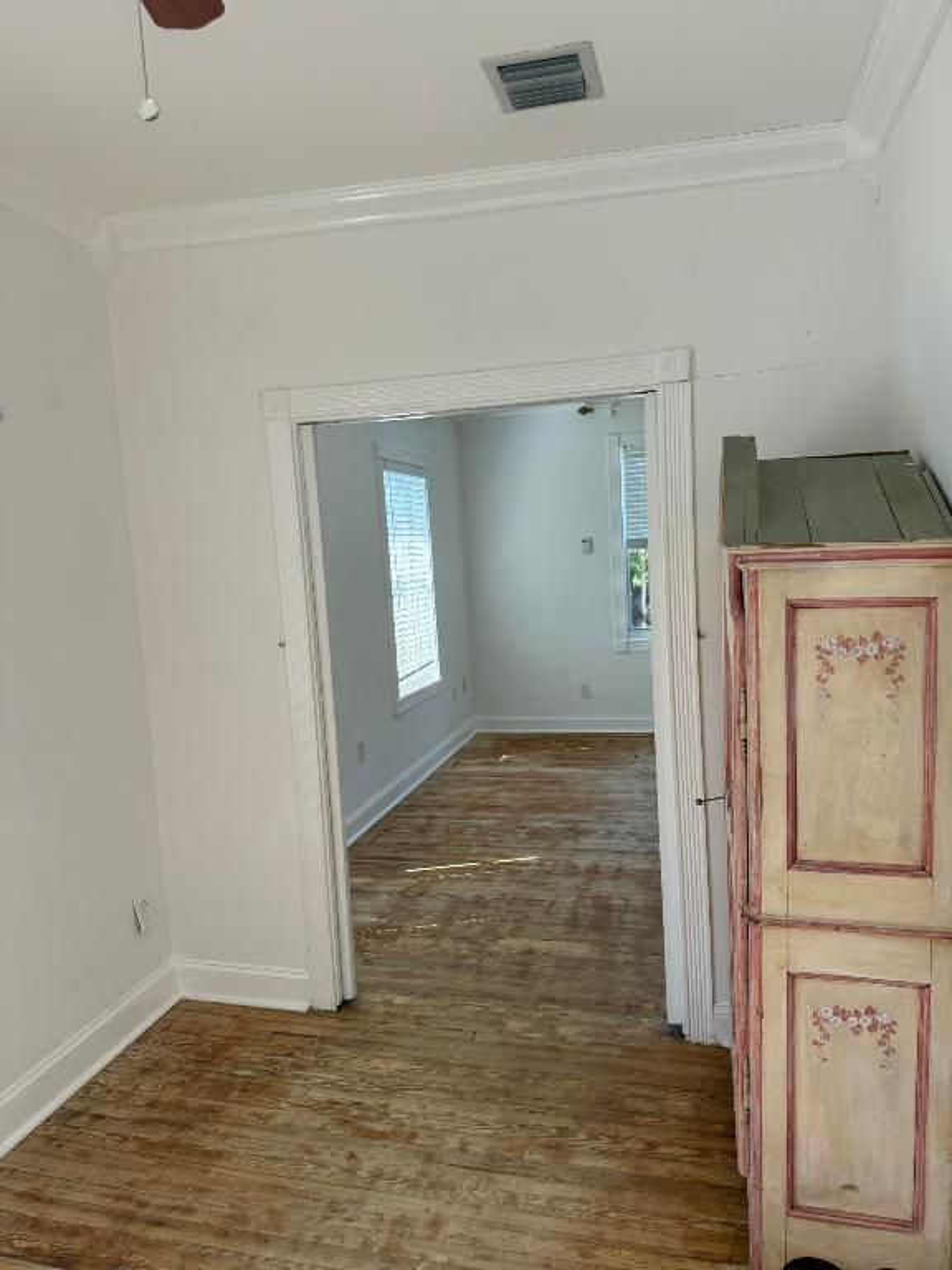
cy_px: 635
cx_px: 476
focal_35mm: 24
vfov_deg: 71.6
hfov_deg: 56.8
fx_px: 880
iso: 100
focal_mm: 6.76
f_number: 1.78
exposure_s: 1/617
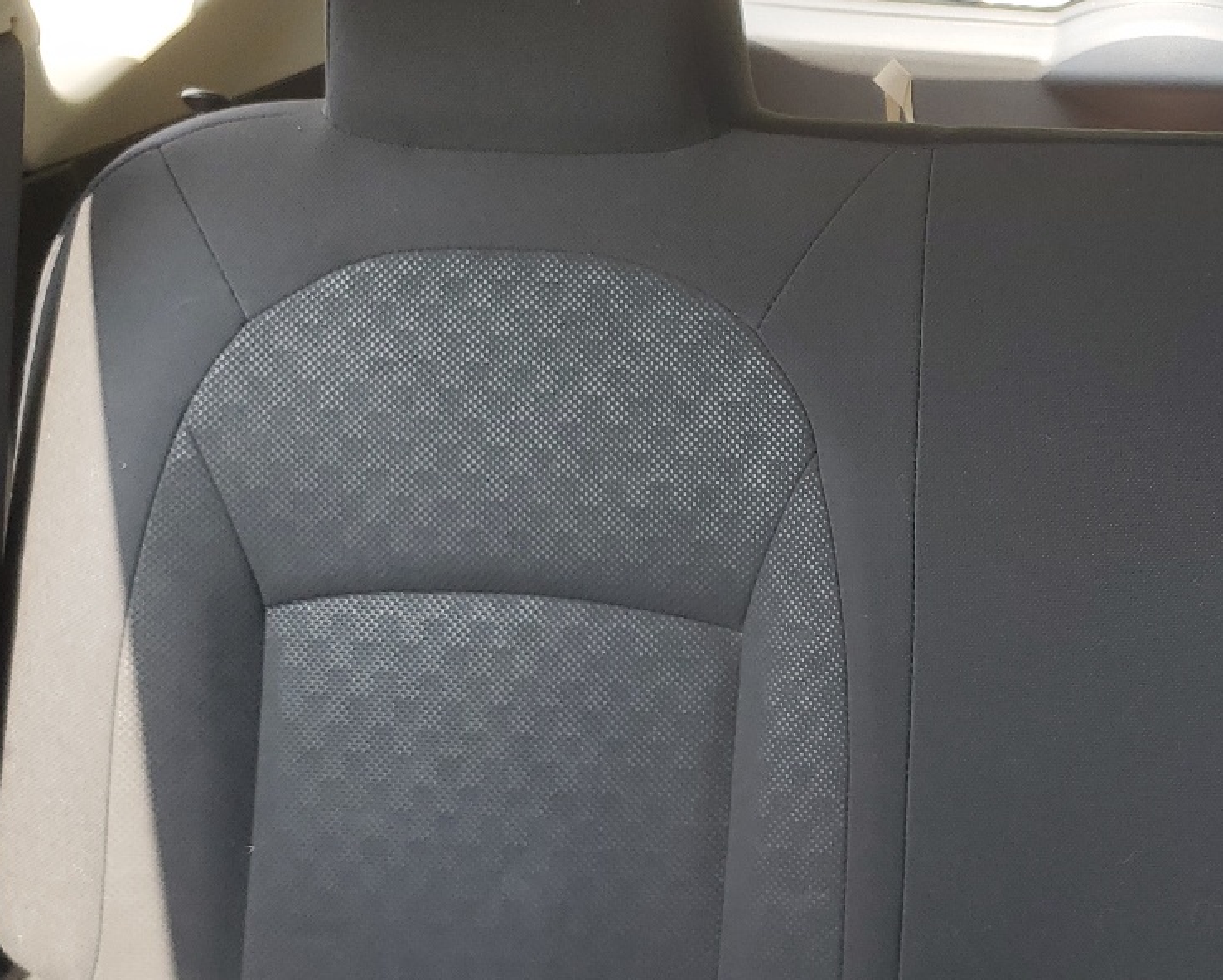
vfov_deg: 27.6
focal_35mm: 55
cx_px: 1155
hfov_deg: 32.1
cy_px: 542
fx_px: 1992
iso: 50
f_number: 1.5
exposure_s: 1/185
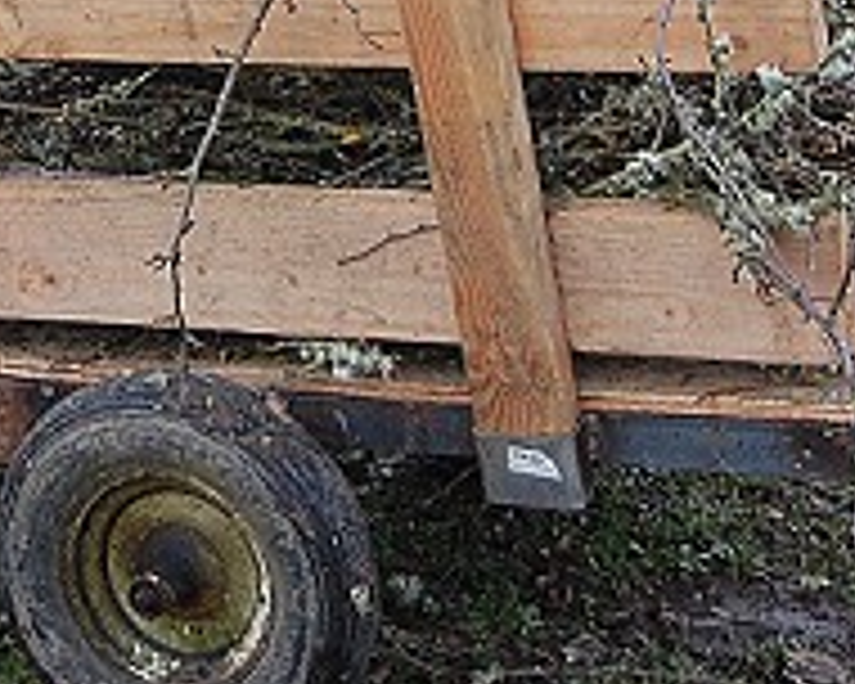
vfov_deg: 11.3
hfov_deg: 14.4
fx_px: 3366
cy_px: -169
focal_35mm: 133
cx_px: 126
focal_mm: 30
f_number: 4.2
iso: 560
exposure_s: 1/500
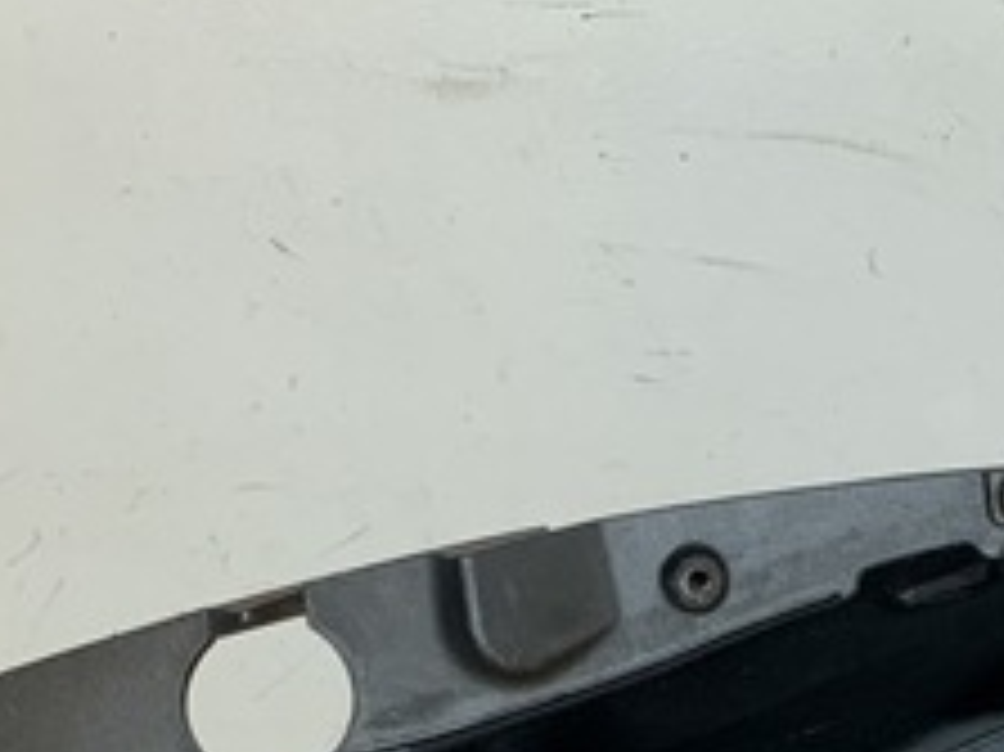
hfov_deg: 21.8
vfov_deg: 15.4
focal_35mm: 89
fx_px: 2580
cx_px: 770
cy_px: 1105
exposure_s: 1/74
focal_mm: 4.25
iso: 100
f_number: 1.8
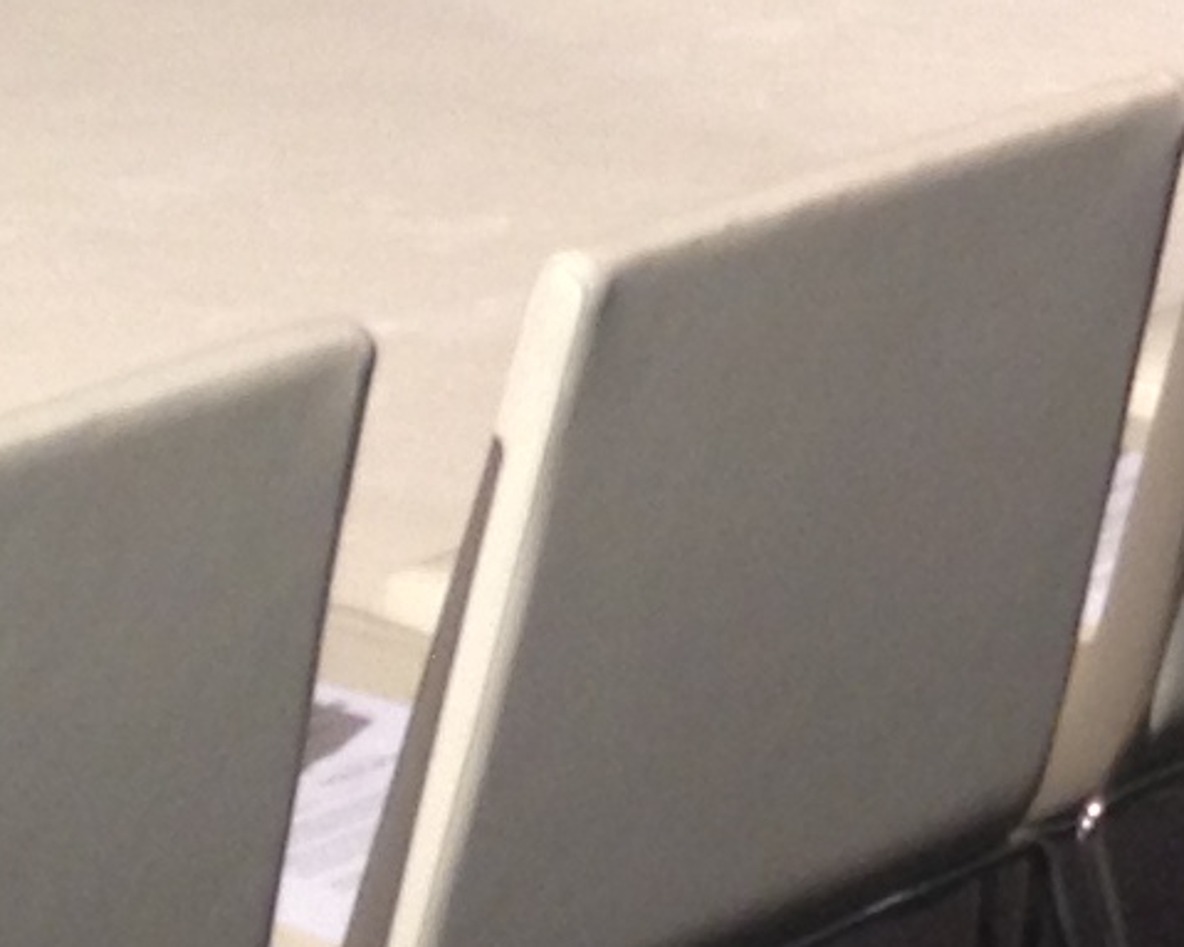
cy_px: -287
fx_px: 8163
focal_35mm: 233
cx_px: 2405
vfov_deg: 6.6
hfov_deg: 7.9
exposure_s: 1/20
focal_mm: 4.28
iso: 80
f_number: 2.4
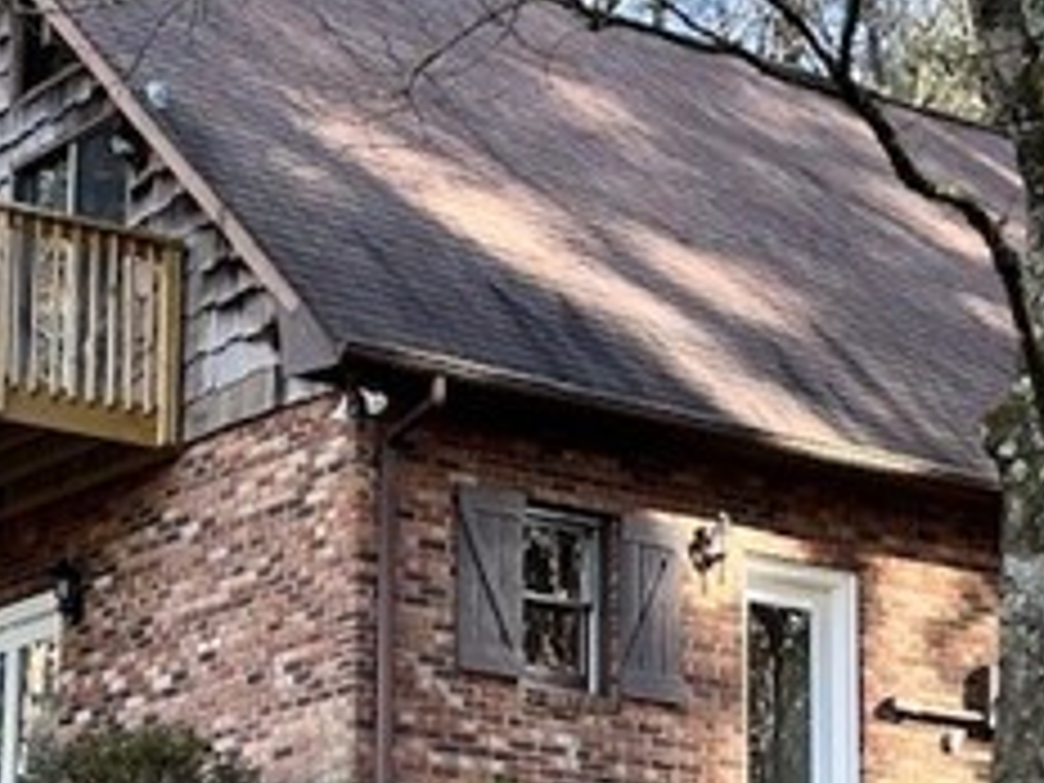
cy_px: 666
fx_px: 3468
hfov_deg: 17.1
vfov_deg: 12.8
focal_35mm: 115
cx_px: 459
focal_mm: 5.7
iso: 40
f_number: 1.5
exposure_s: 1/260
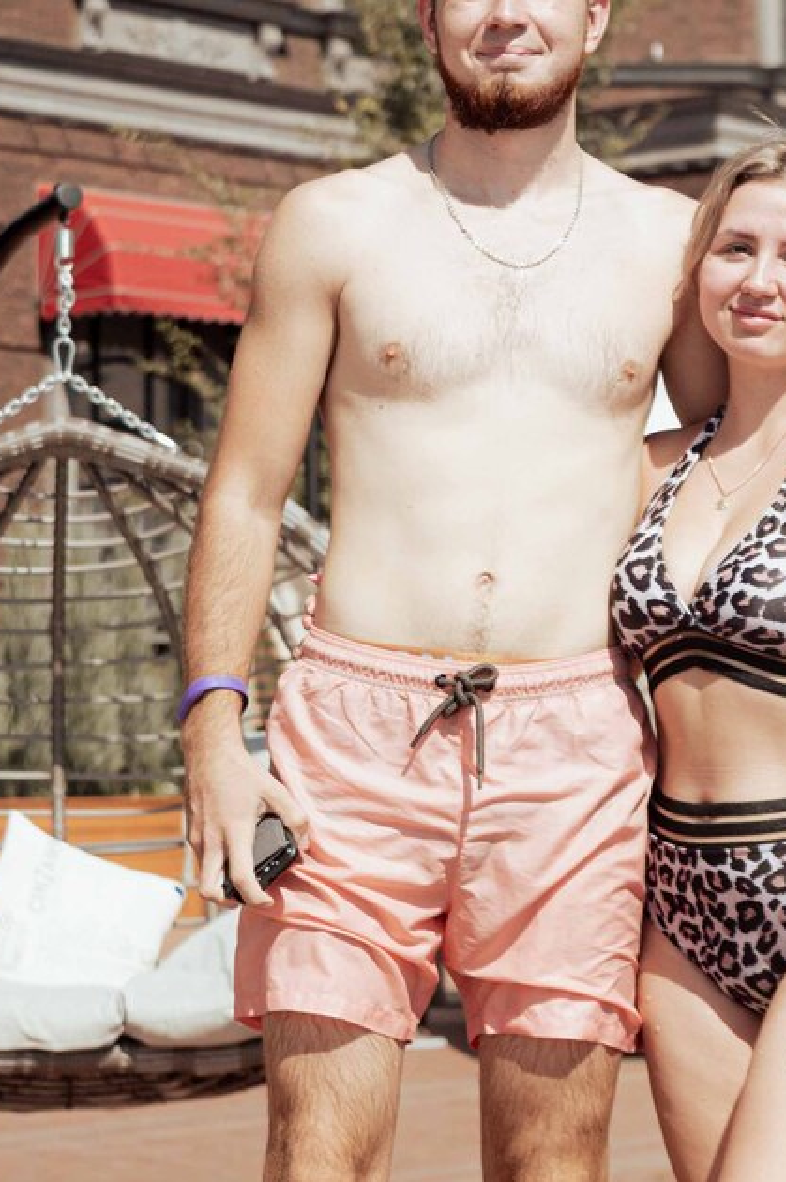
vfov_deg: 16.8
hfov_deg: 11.2
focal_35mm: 122
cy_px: 418
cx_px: 449
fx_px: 4002
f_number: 3.2
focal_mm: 40
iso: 400
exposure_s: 1/2000
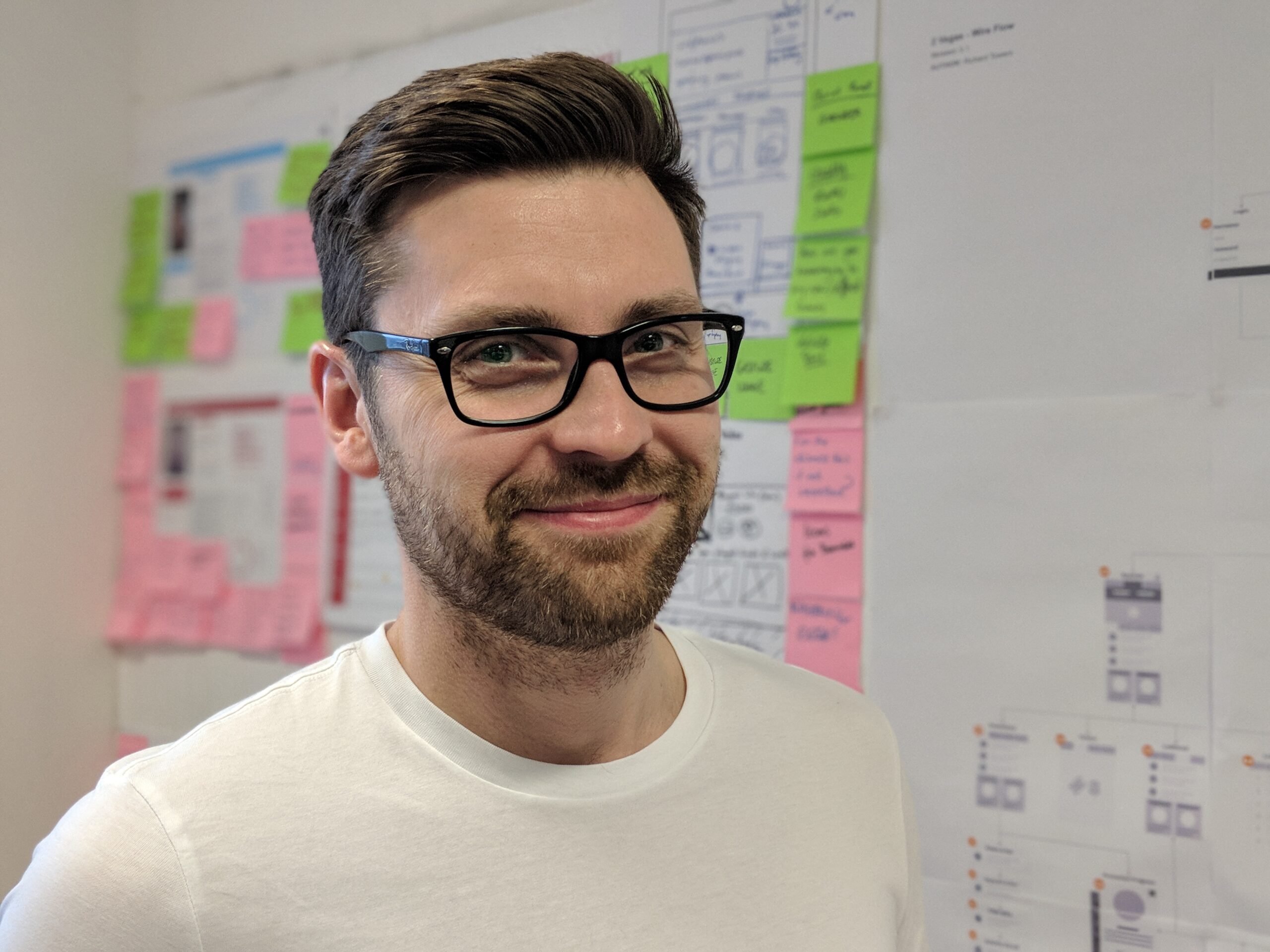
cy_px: 476
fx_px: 991
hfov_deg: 65.3
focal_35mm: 27
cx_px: 635
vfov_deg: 51.4
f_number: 1.8
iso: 274
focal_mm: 4.44
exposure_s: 1/100
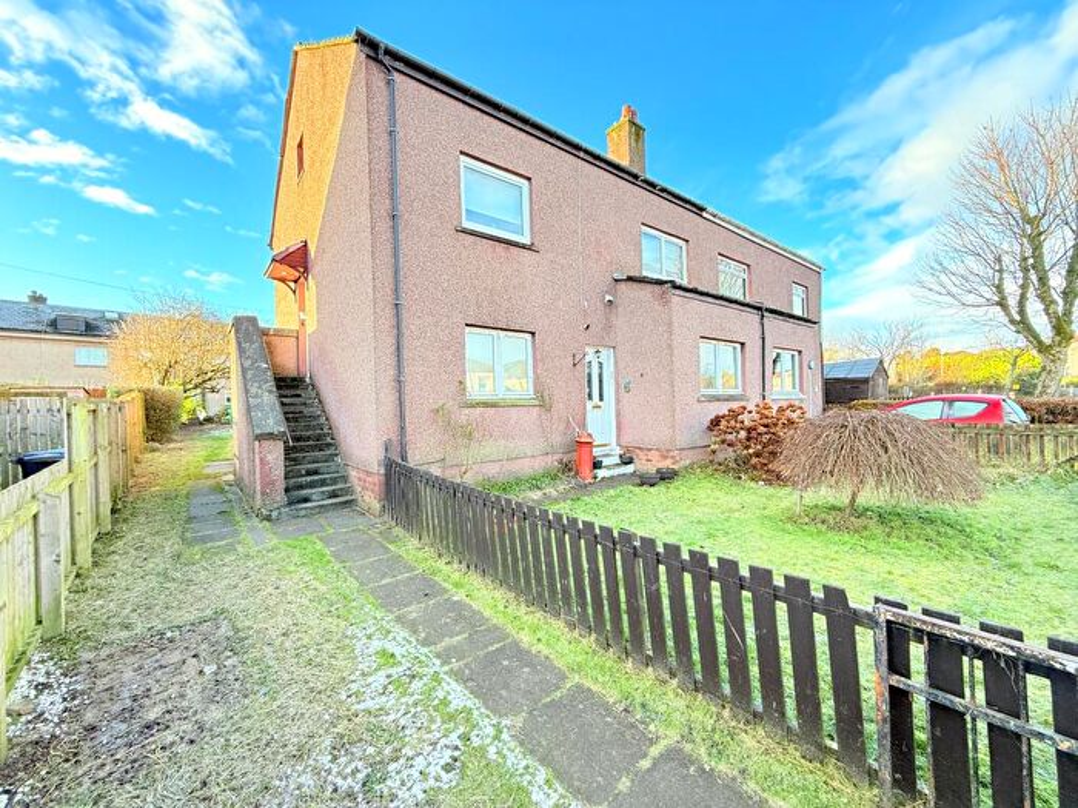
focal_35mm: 14
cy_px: 404
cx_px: 539
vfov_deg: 85.7
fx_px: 436
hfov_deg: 102.1
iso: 64
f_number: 2.2
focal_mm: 2.22
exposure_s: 1/115
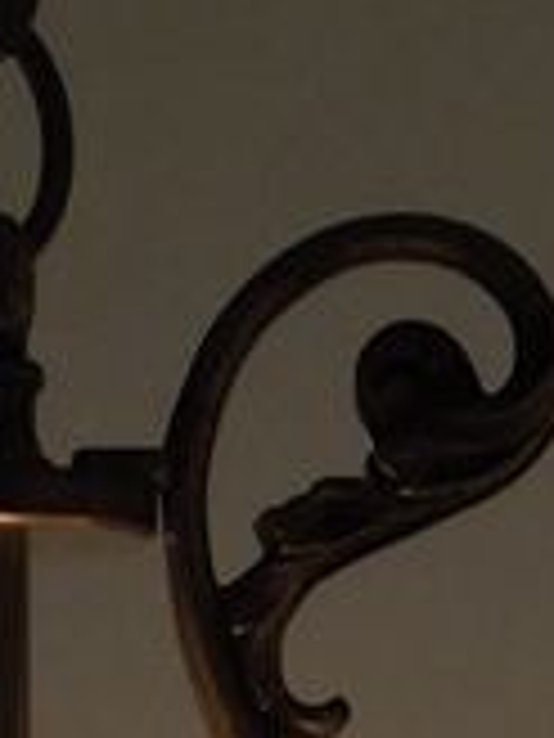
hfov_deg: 7.1
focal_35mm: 209
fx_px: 4460
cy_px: 1476
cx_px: 79
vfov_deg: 8.9
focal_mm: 6.9
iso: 100
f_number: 4.2
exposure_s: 1/250
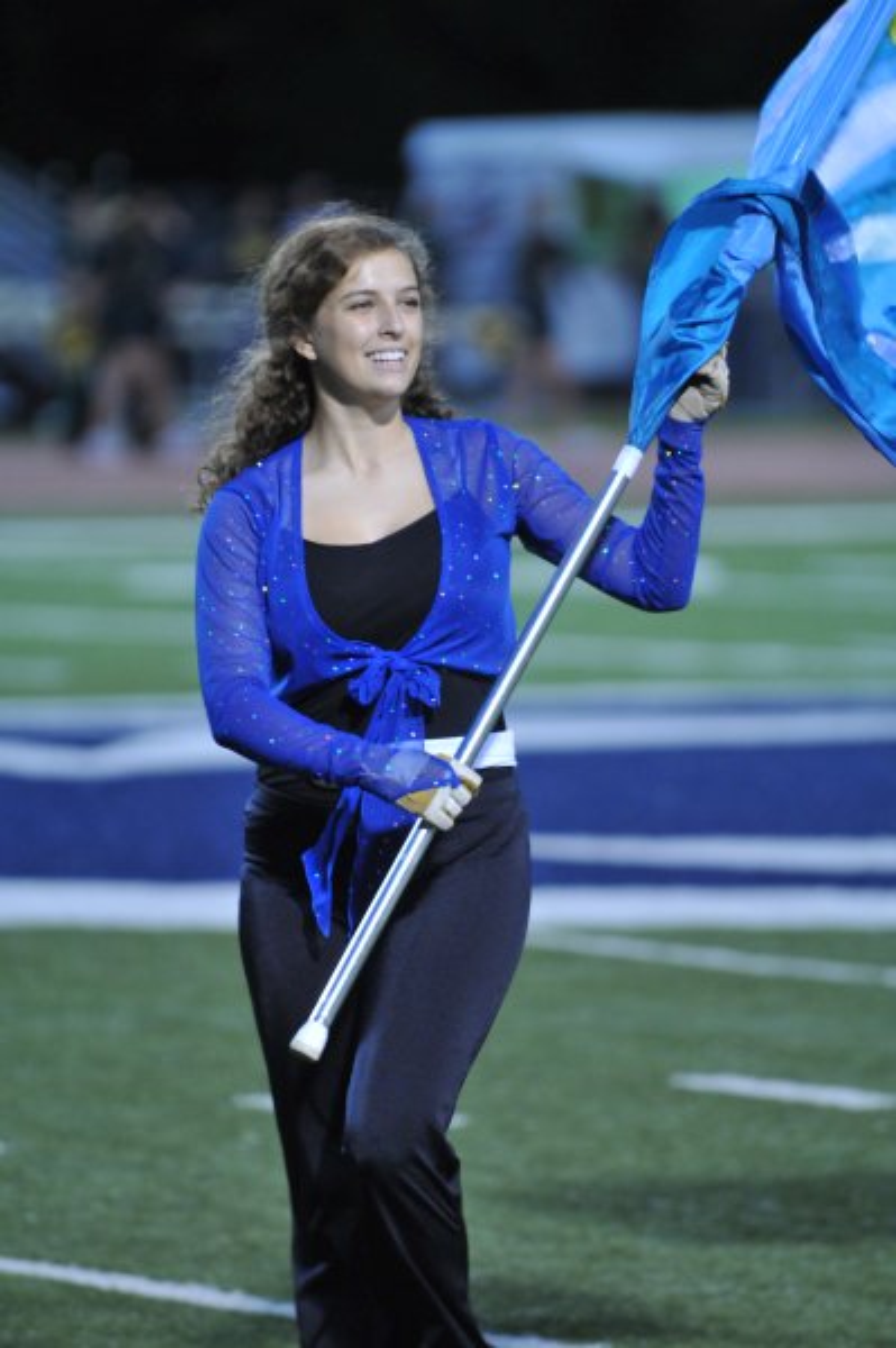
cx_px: 448
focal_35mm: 300
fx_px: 11219
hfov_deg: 4.6
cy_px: 674
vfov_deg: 6.9
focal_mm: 200
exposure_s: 1/160
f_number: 2.8
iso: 1600
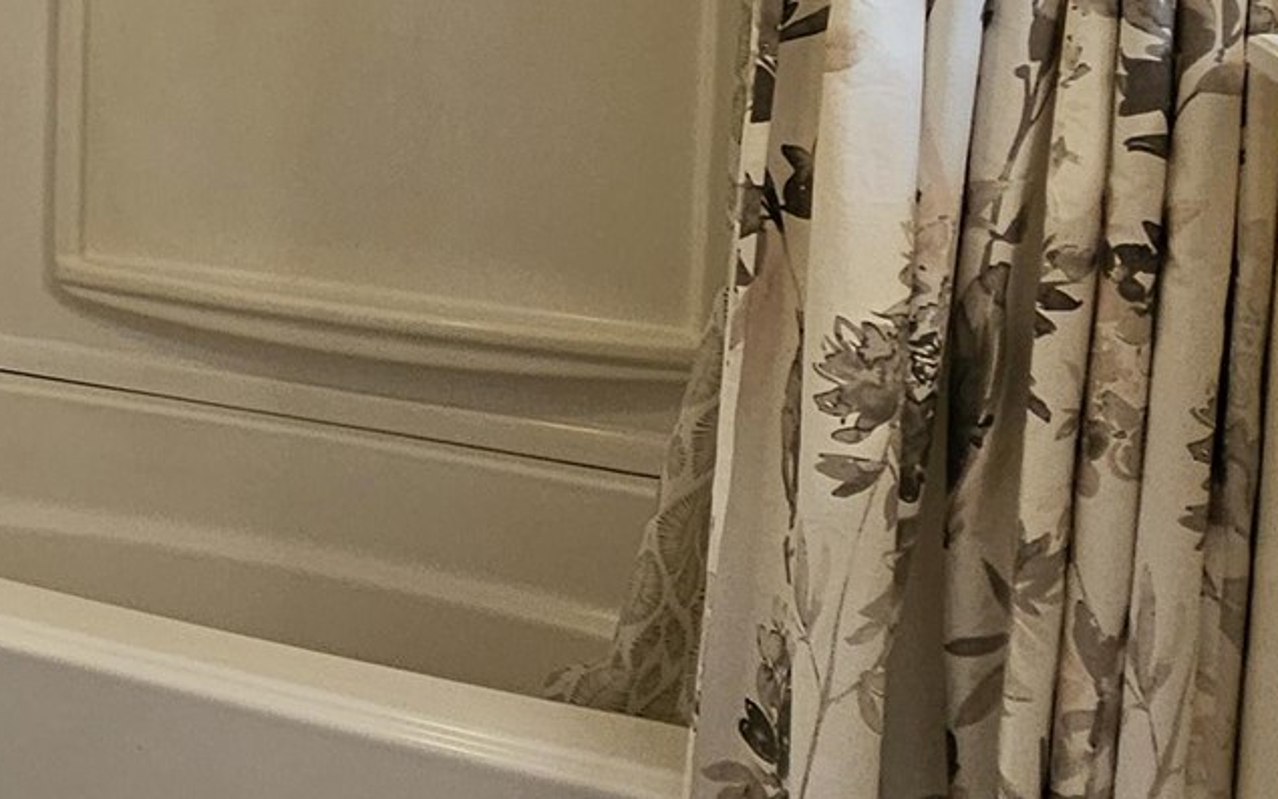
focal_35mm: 50
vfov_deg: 24.6
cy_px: -4
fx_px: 1742
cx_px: -205
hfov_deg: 33.7
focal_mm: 2.2
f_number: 2.2
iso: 200
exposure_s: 1/60
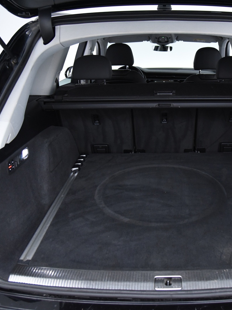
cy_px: 156
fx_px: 313
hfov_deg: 39.9
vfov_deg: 52.6
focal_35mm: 35
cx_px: 166
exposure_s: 1/80
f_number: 4
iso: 4000
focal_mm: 24
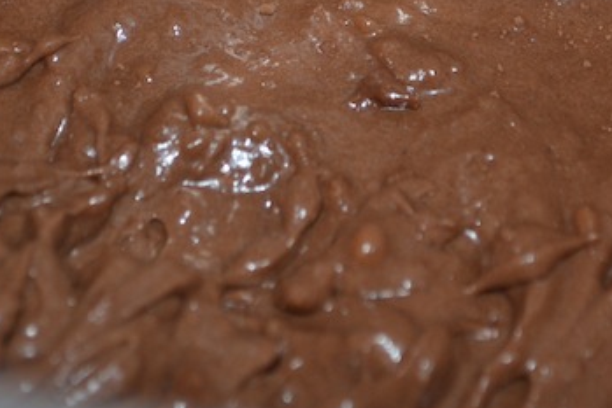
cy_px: 4
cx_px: 256
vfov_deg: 8.3
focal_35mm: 165
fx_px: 2806
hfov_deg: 12.4
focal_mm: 48
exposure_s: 1/60
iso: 450
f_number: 5.6
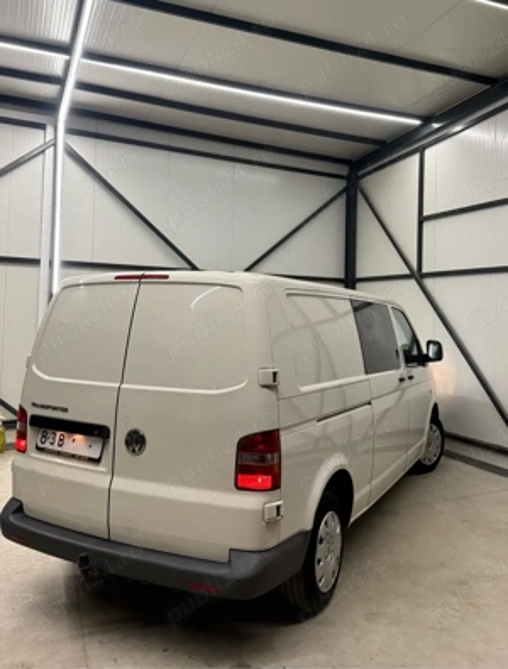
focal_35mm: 24
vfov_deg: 71.3
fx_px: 466
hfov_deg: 57.2
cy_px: 334
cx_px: 254
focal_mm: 6.76
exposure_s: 1/55
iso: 800
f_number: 1.78
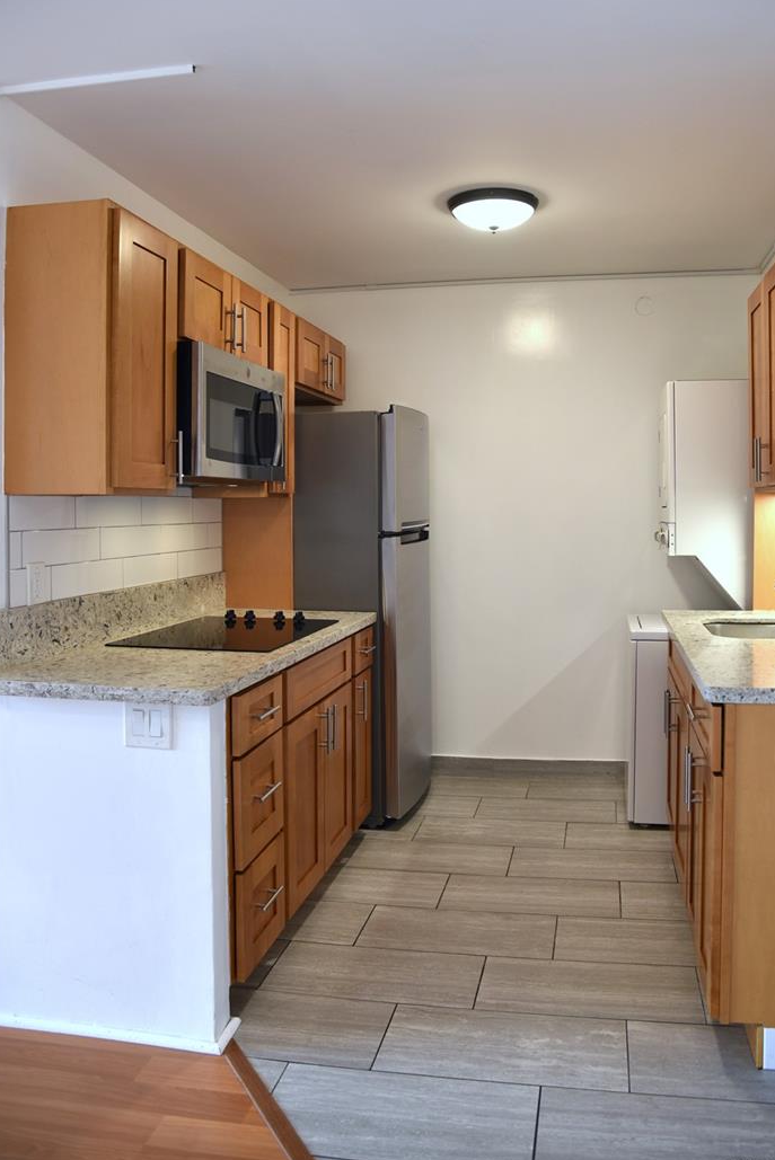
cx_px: 441
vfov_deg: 65.2
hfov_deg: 46.3
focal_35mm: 28
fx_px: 903
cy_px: 506
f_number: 4
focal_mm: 24
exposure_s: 1/60
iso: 400
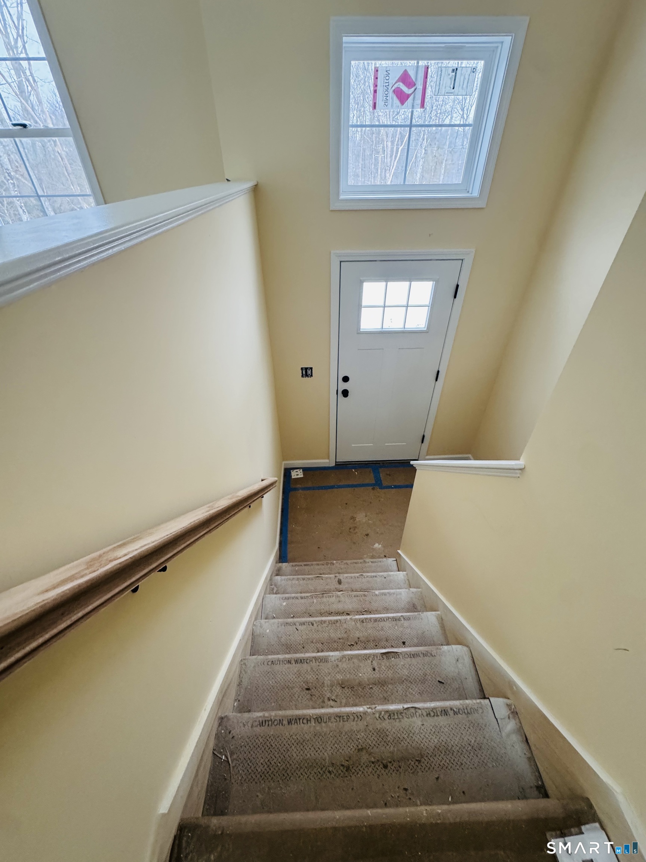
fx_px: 348
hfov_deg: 85.7
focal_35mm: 14
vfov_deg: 102.1
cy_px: 431
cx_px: 323
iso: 320
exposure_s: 1/99
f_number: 2.2
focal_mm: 2.22
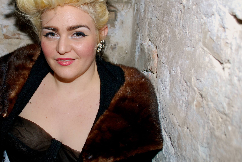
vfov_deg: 29.0
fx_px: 310
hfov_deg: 41.4
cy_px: 44
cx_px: 61
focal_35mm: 46
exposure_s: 1/60
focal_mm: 20
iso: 200
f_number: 4
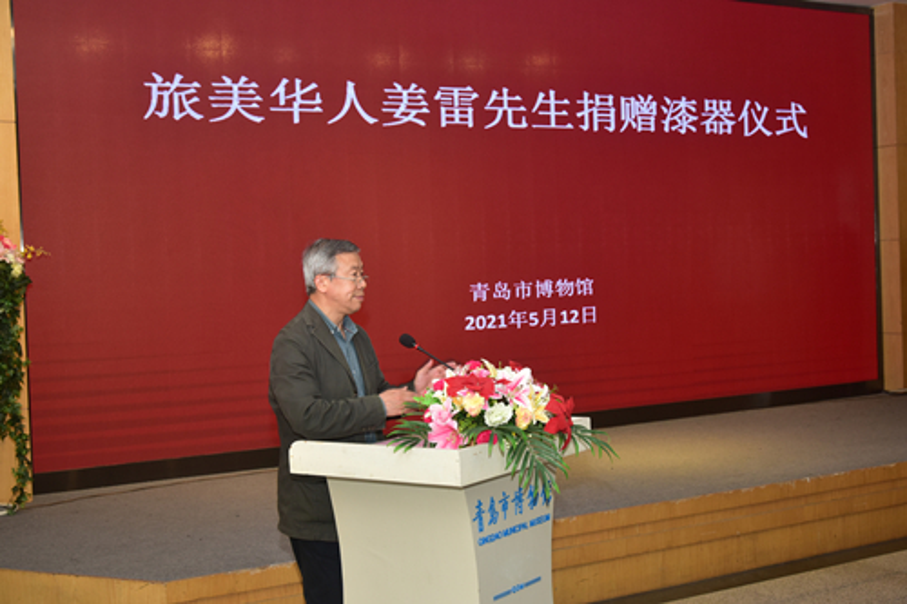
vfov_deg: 28.1
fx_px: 1209
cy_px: 302
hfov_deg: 41.1
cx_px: 454
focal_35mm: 48
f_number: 7.1
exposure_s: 1/60
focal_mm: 48
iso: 1000
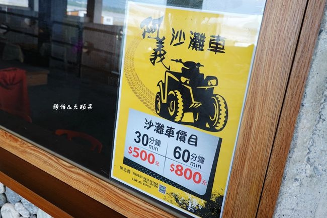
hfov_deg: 53.1
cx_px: 164
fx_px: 327
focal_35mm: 36
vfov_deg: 36.9
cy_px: 109
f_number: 3.5
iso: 160
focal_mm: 13.29
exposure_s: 1/40
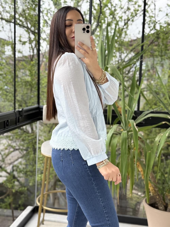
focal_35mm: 48
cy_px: 114
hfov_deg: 30.3
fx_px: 314
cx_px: 85
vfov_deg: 39.7
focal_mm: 6.76
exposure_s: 1/583
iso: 100
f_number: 1.78
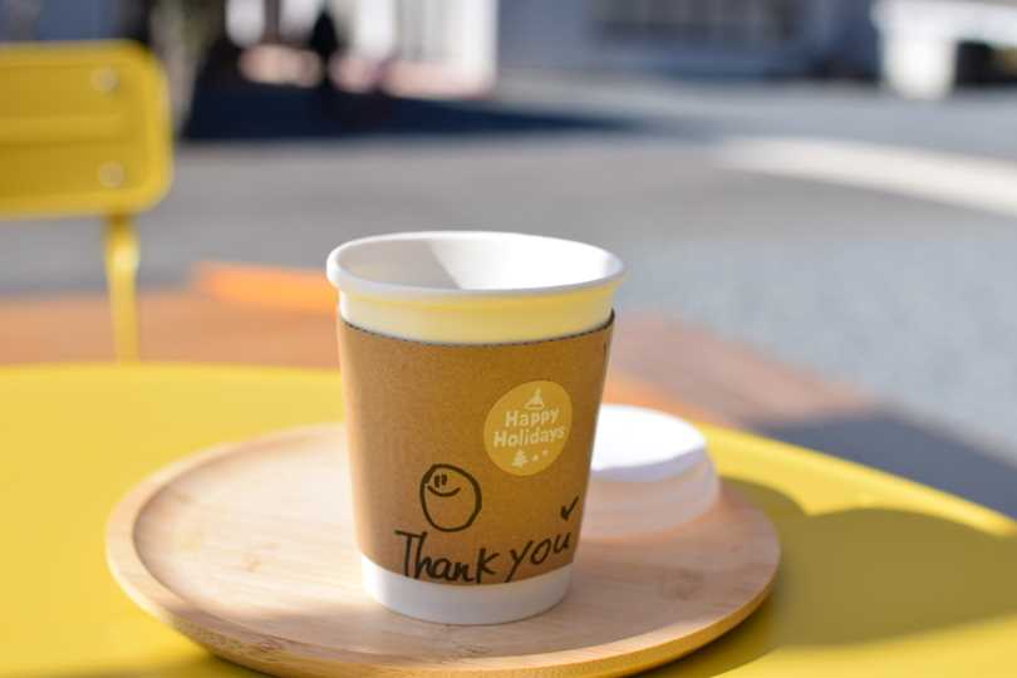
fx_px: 1271
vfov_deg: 29.9
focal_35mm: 45
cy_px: 339
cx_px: 508
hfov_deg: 43.6
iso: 320
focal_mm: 30
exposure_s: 1/4000
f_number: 4
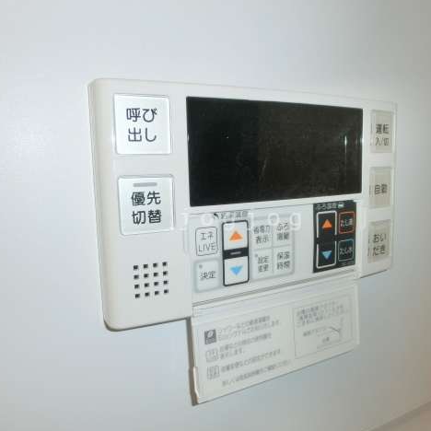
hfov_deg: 55.5
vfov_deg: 55.6
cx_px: 243
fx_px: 409
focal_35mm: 29
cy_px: 219
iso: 80
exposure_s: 1/15
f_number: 3
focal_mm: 4.24
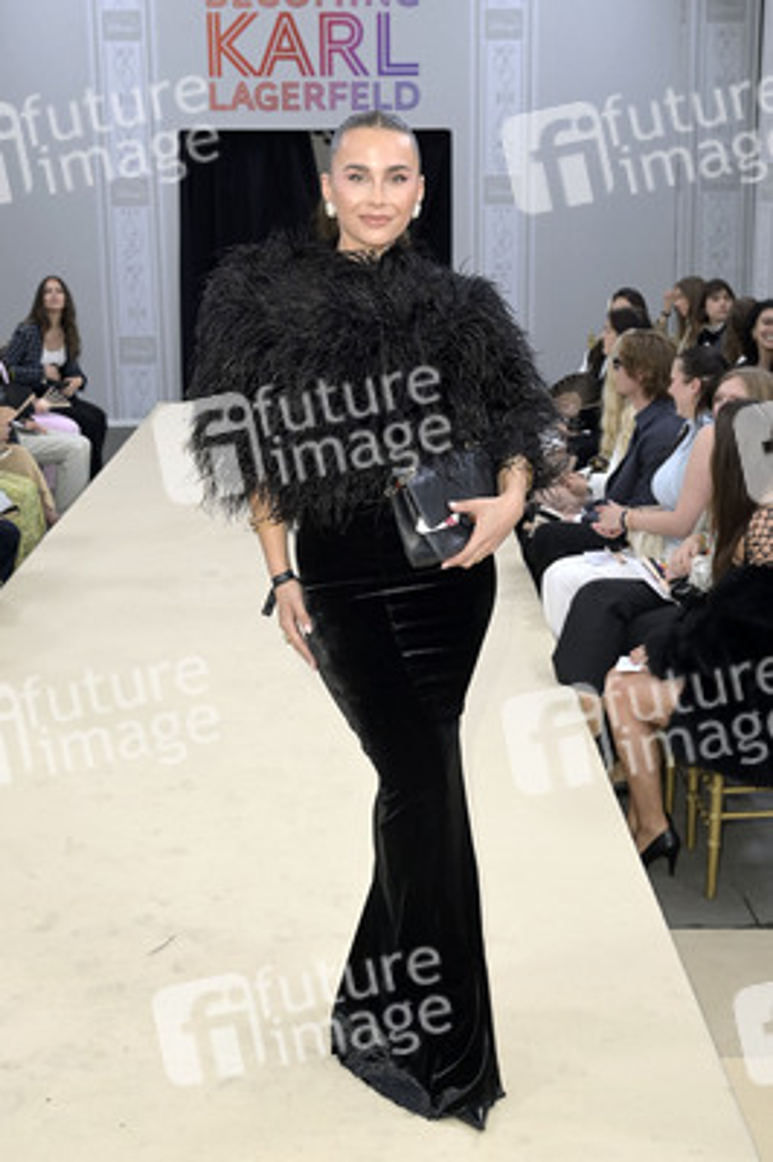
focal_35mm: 44
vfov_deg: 44.5
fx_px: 1420
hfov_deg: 30.5
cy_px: 581
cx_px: 386
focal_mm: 44
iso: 640
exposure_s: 1/250
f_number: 5.6
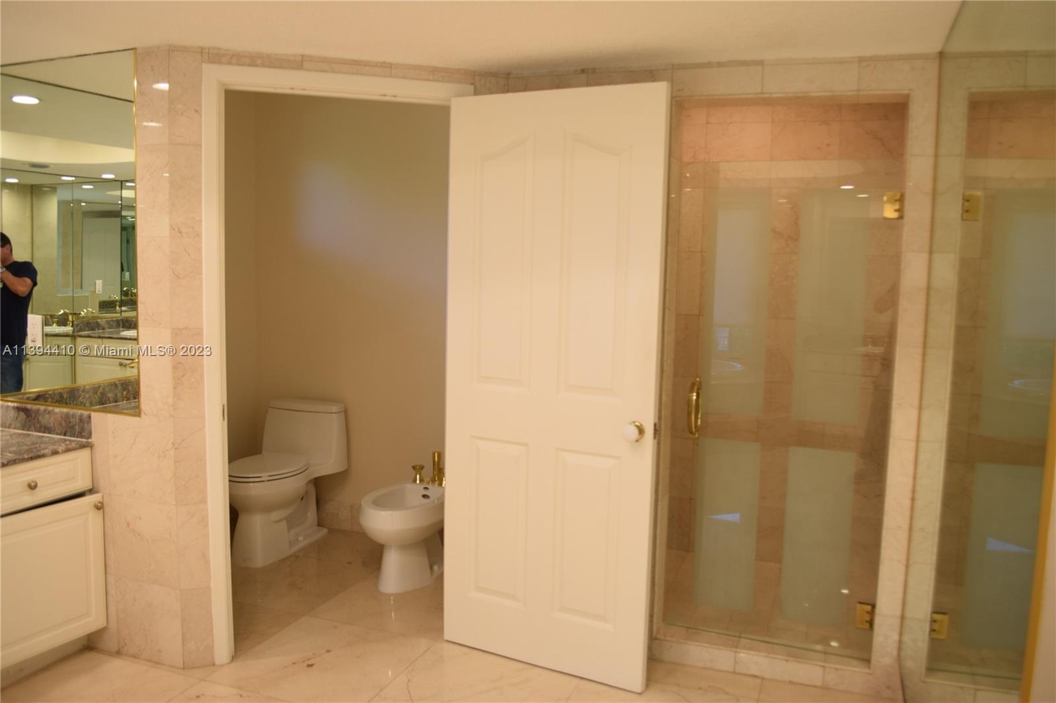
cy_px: 352
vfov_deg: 47.9
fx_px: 792
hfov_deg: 67.4
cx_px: 528
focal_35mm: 27
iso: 400
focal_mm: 18
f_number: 4.5
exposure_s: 1/80
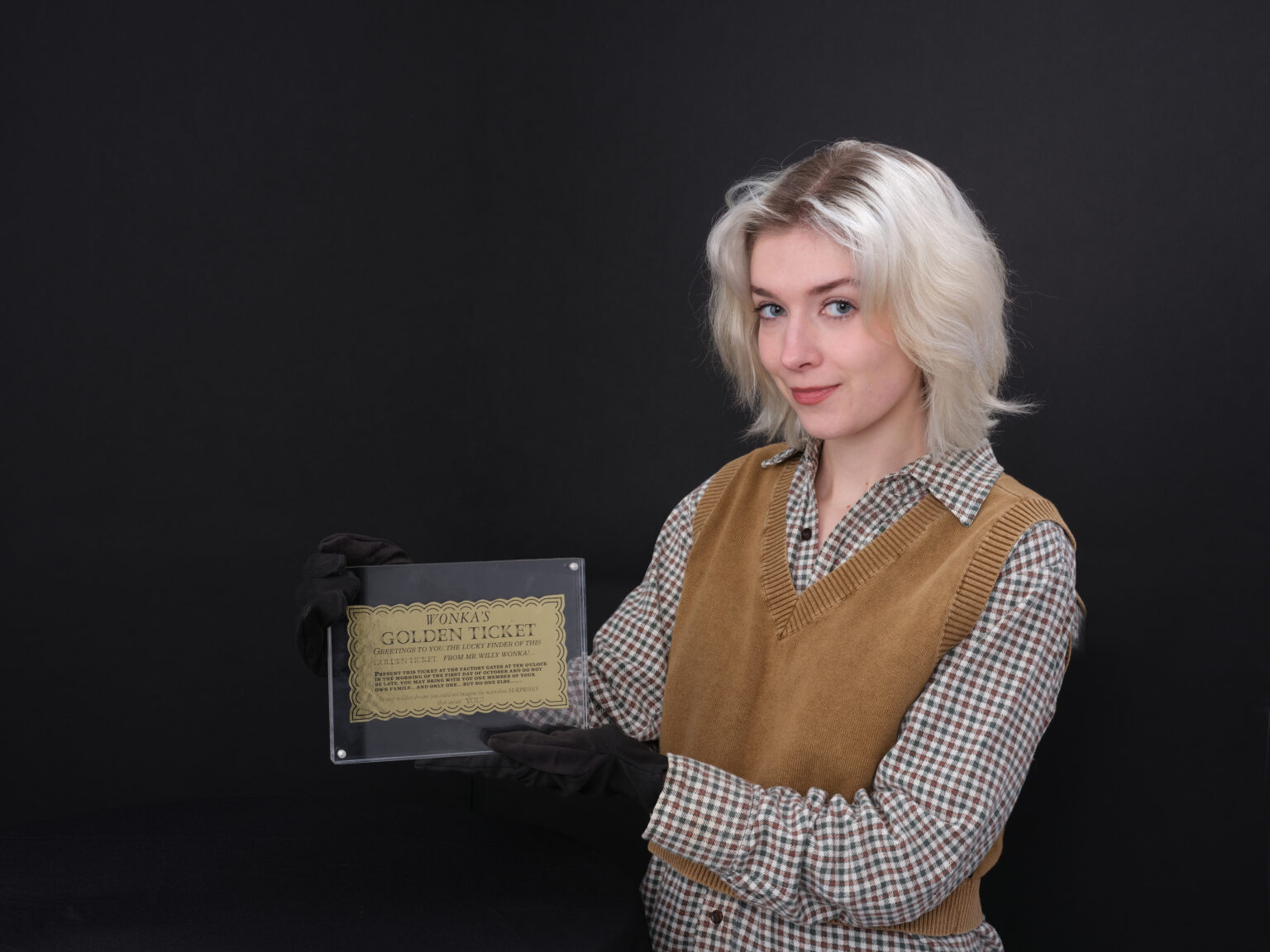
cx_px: 635
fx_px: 1871
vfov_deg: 28.6
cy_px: 476
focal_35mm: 51
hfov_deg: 37.5
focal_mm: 64
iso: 160
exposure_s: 1/125
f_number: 16
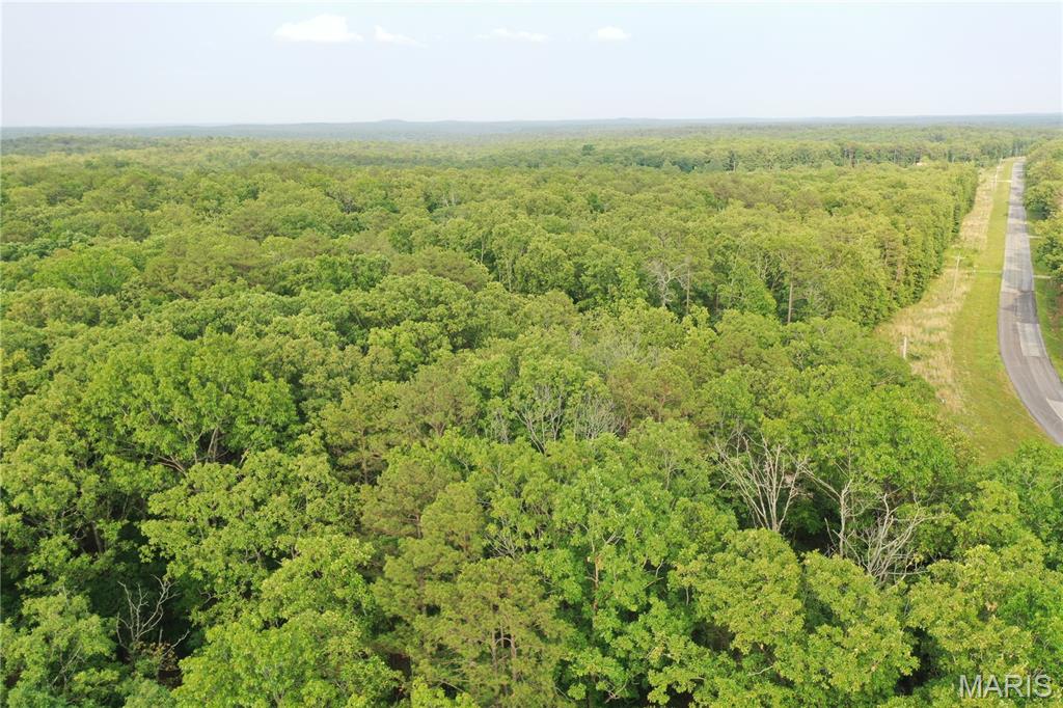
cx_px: 532
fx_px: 826
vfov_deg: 46.4
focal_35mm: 28
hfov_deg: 65.5
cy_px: 354
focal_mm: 10.26
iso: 100
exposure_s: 1/160
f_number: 4.5
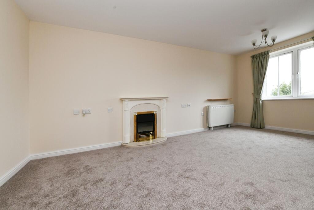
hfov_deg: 100.4
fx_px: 131
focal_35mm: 15
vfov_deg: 77.3
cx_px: 157
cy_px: 105
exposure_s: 1/60
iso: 800
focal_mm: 15
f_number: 8
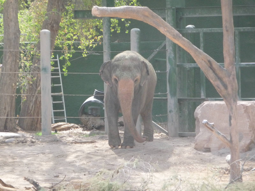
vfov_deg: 5.3
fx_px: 2063
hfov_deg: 7.1
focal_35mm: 280
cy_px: 96
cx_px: 128
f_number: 4.9
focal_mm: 47
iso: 400
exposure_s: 1/500
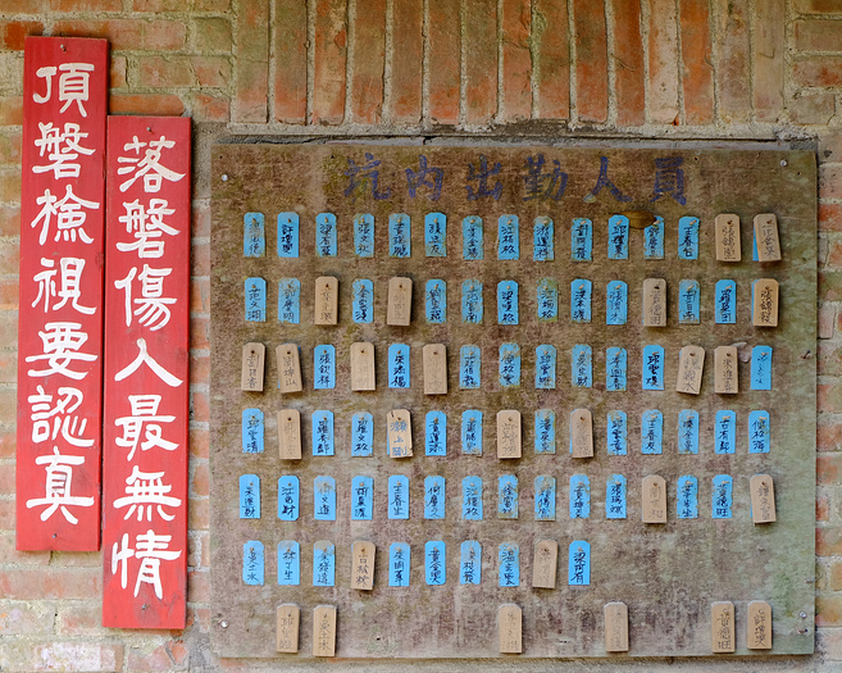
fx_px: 1395
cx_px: 337
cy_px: 340
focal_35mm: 56
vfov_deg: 27.1
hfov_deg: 33.5
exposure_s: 1/25
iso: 200
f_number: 5.6
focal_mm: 32.5
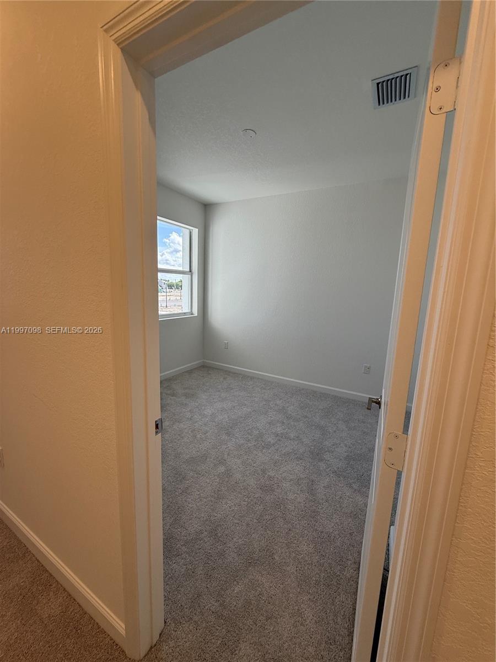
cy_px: 331
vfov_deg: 102.1
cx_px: 248
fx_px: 267
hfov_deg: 85.7
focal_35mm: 14
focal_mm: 2.22
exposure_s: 1/120
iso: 80
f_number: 2.2
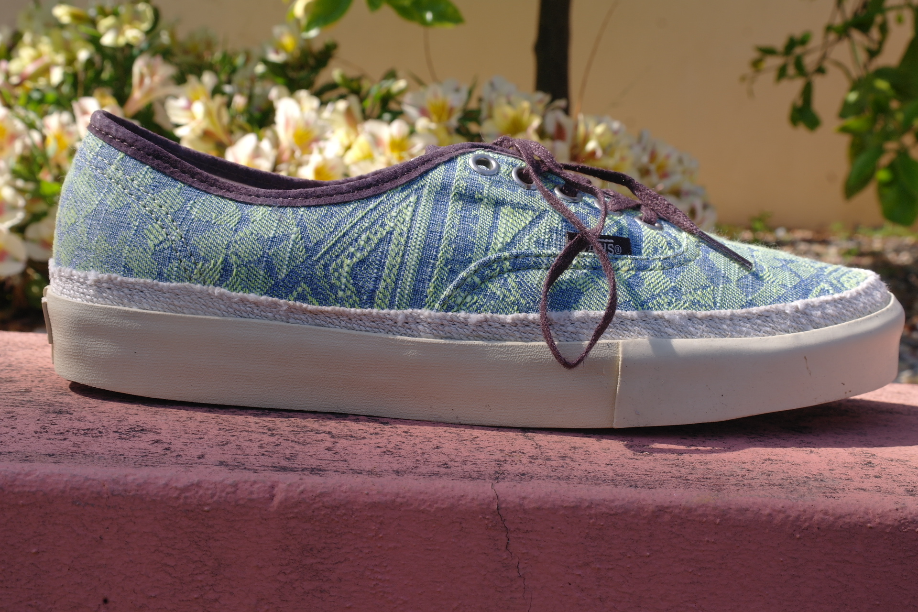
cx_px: 459
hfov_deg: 42.7
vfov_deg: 29.2
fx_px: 1173
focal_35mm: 46
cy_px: 306
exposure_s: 1/50
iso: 100
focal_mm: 30
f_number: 11
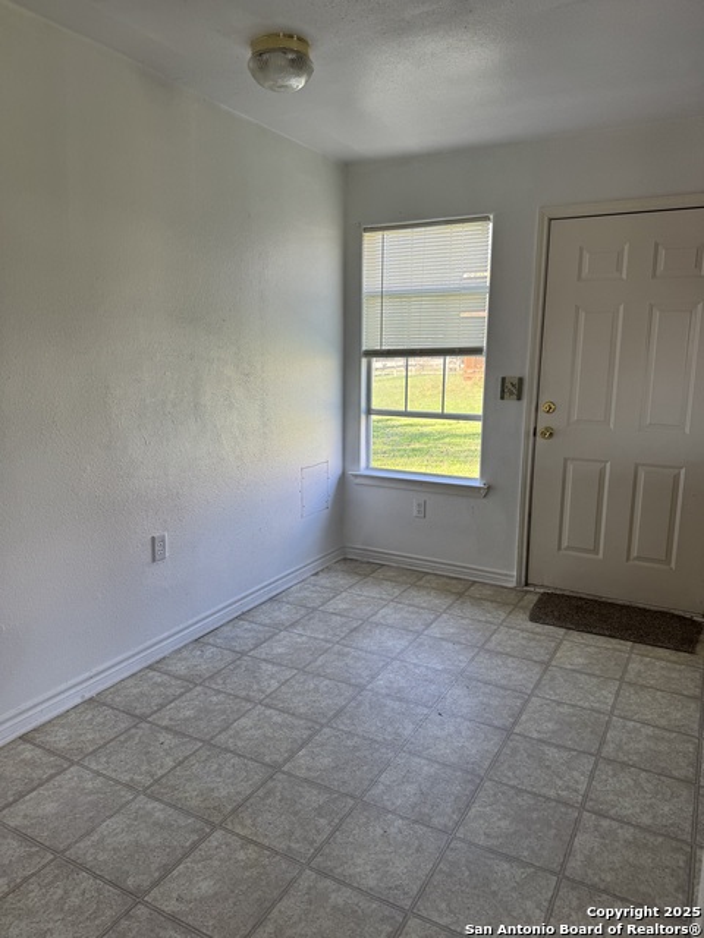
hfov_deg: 56.8
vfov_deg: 71.6
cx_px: 352
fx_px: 651
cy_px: 469
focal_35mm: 24
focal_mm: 6.76
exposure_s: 1/172
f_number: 1.78
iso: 80
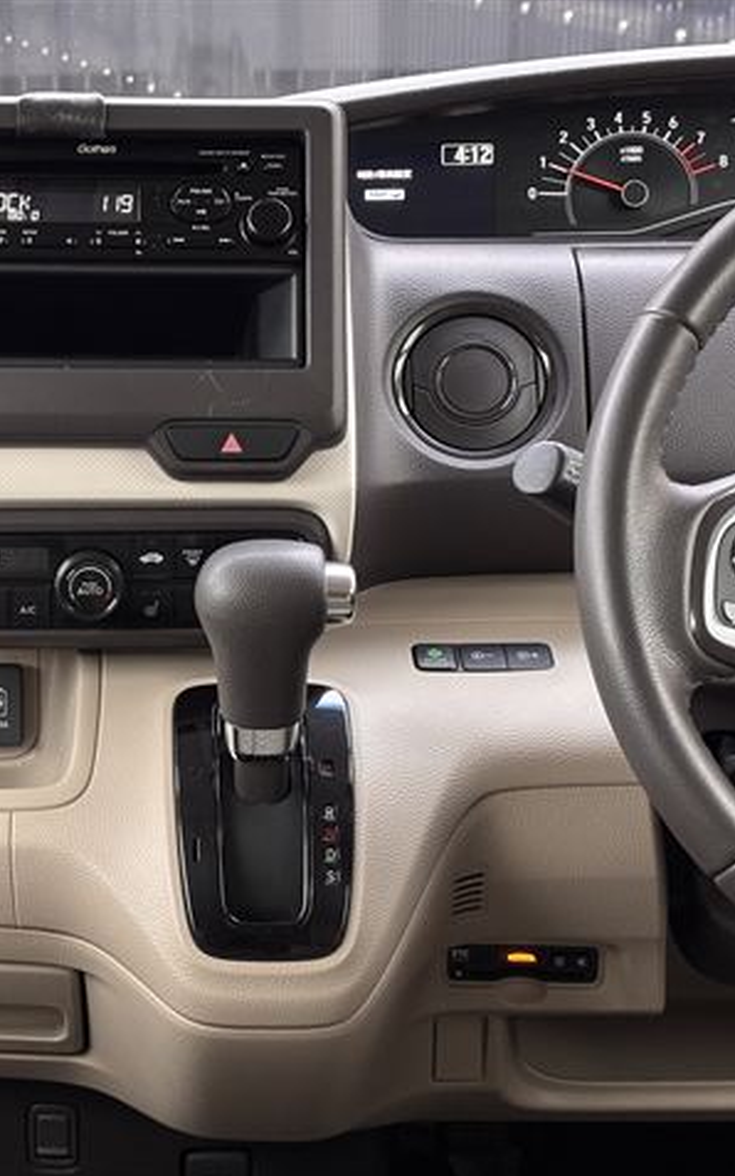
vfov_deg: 27.9
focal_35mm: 74
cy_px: 589
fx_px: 2372
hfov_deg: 17.4
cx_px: 113
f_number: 1.6
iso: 160
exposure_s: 1/40
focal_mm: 5.96
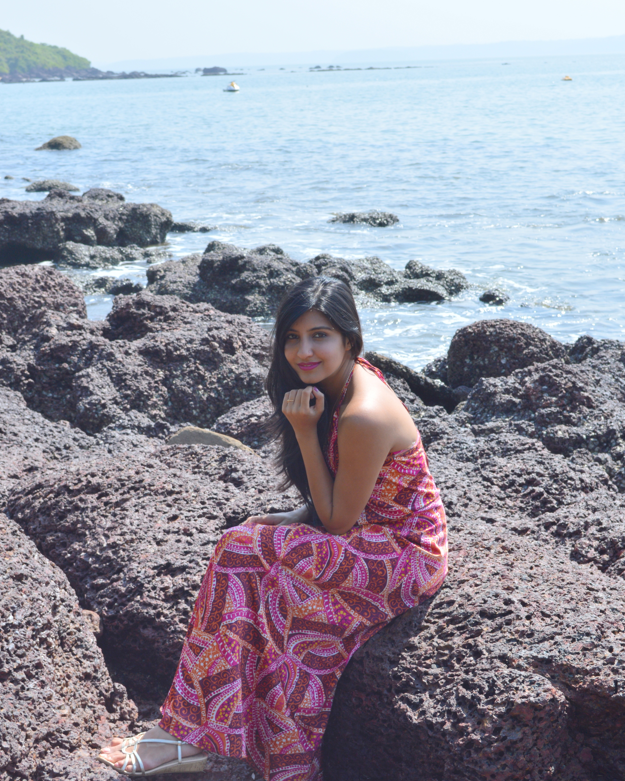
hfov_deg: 27.6
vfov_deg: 34.1
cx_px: 316
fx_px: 1272
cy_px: 402
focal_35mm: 55
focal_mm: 32
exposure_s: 1/200
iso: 100
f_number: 7.1
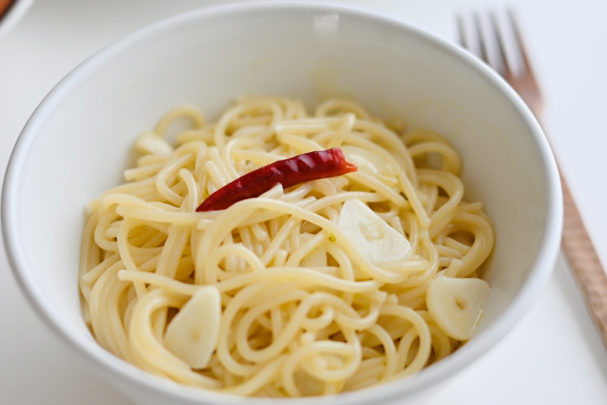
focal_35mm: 78
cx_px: 299
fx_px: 1315
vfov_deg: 17.5
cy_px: 215
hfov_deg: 26.0
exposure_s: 1/100
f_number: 2
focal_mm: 40
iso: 180
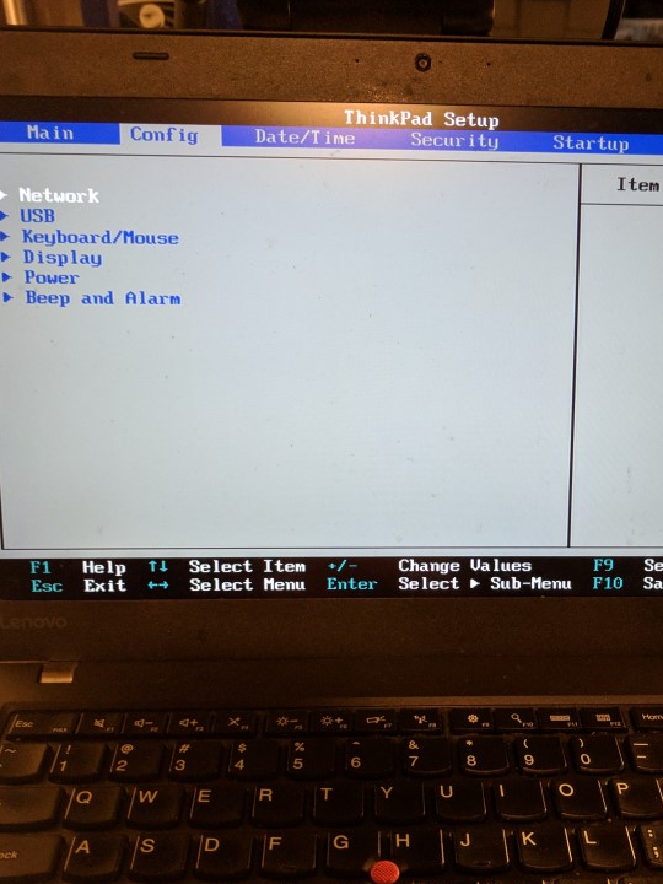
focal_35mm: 37
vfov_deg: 49.9
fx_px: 945
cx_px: 414
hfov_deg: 38.4
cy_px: 525
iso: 593
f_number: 2
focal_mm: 4.67
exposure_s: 1/60
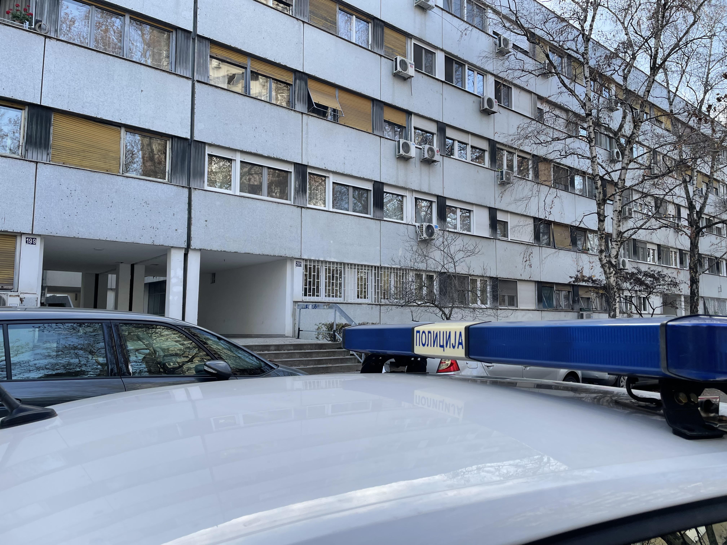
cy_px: 272
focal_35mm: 26
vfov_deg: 53.1
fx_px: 546
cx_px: 364
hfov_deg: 67.3
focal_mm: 4.2
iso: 32
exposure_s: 1/396
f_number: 1.6
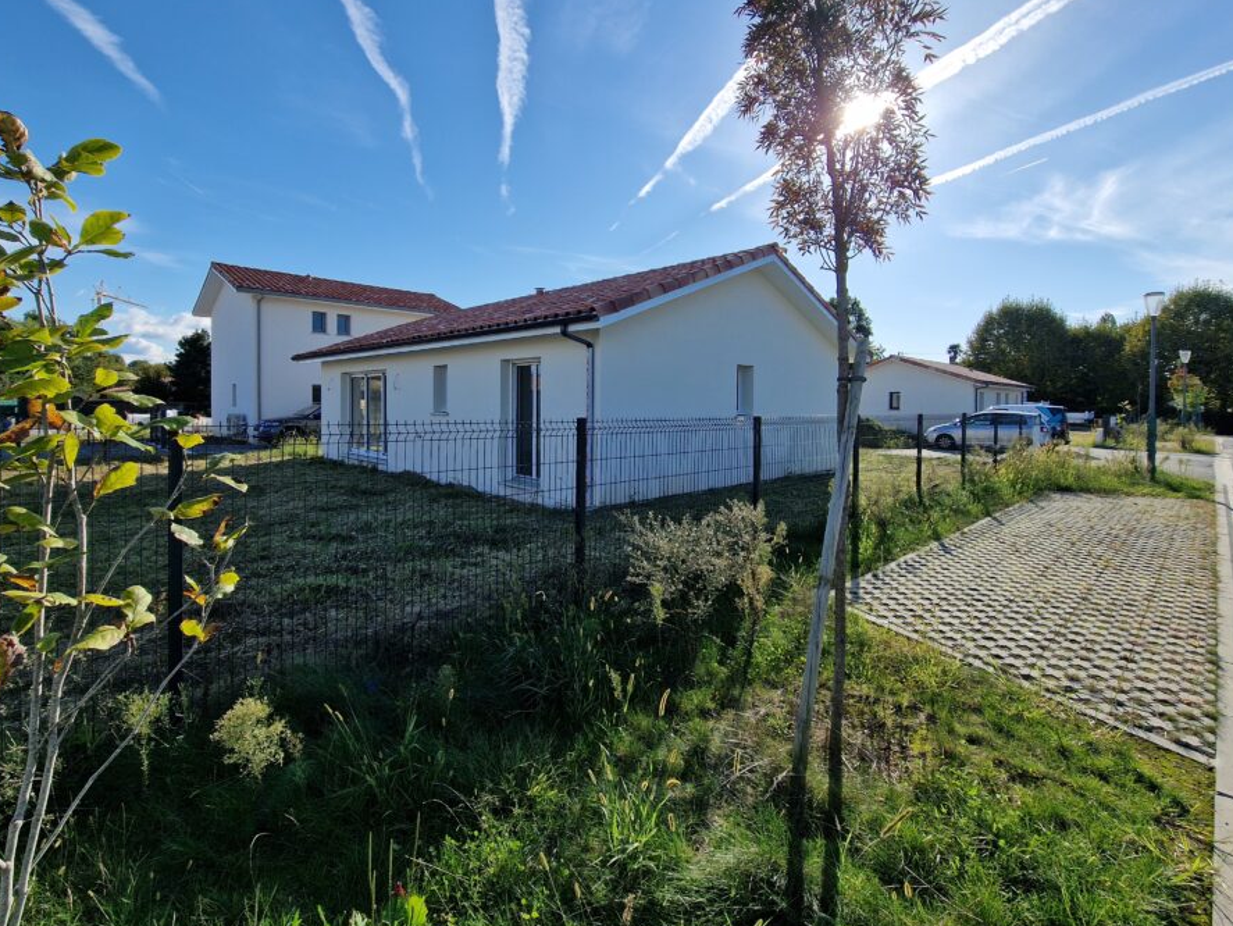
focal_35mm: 15
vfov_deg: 81.5
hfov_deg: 98.1
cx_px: 606
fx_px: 535
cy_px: 409
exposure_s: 1/2640
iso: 50
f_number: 2.2
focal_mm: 2.2
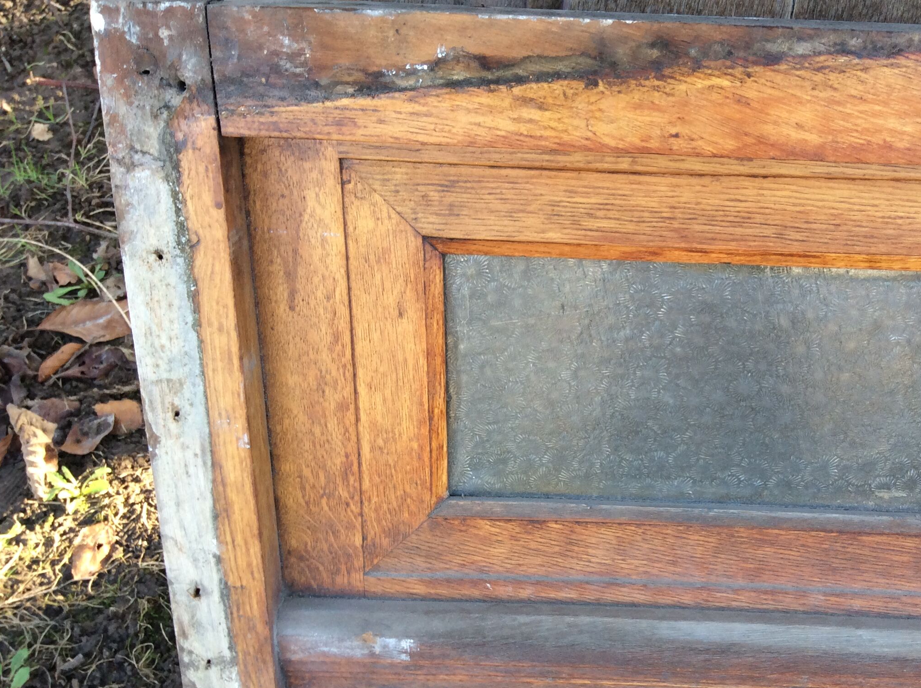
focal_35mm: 41
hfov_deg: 45.4
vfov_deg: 34.9
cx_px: 588
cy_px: 411
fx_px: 1089
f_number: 2.4
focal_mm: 3.3
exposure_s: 1/50
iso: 32
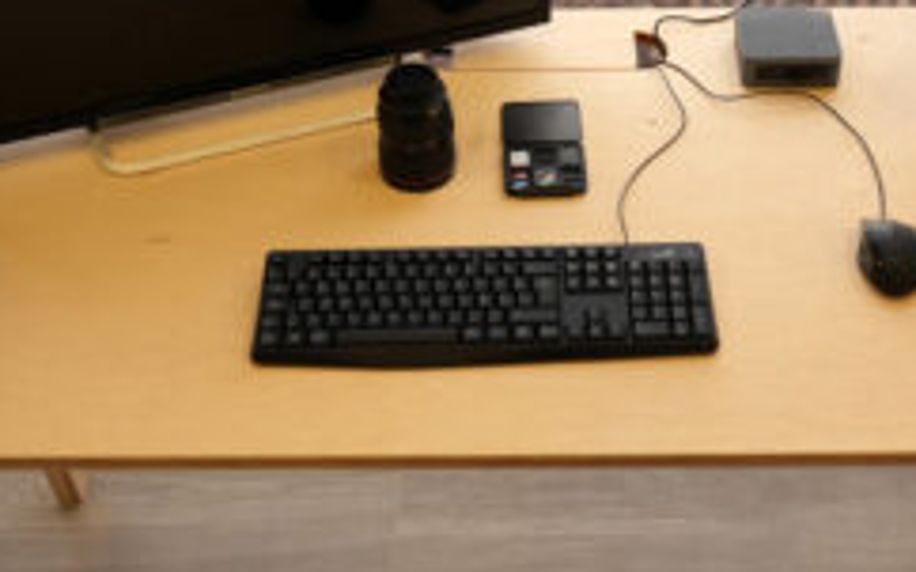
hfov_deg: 34.5
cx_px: 541
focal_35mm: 59
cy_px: 13
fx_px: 1472
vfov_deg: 21.3
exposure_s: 1/400
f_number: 3.5
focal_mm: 28
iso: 1600
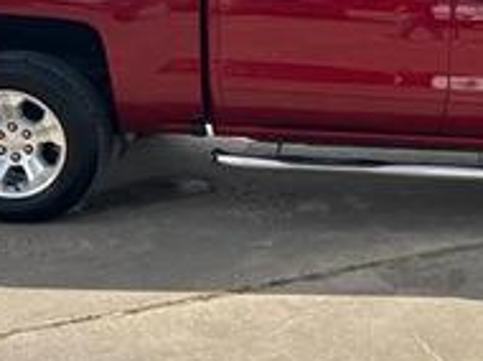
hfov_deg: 27.5
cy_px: 104
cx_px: 404
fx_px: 962
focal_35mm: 69
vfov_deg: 21.1
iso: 50
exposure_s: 1/3257
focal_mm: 5.7
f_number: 1.5
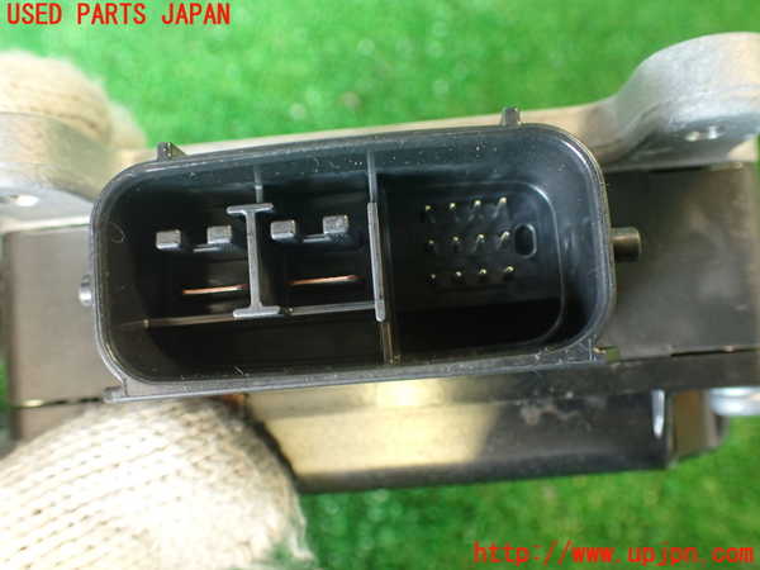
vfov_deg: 44.2
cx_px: 380
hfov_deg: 56.8
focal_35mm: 32
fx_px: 703
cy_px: 285
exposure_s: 1/30
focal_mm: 5.79
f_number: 2.4
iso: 500
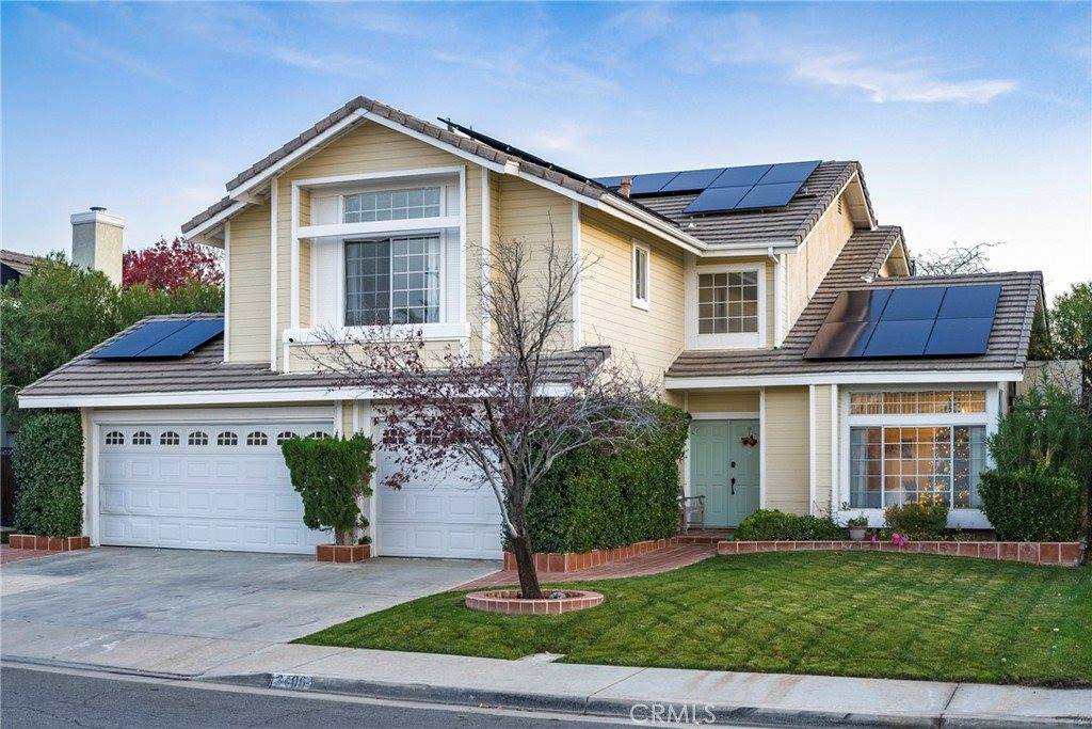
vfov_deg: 28.7
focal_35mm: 47
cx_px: 546
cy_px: 364
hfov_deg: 41.9
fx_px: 1426
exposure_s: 1/15
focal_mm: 47
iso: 160
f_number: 4
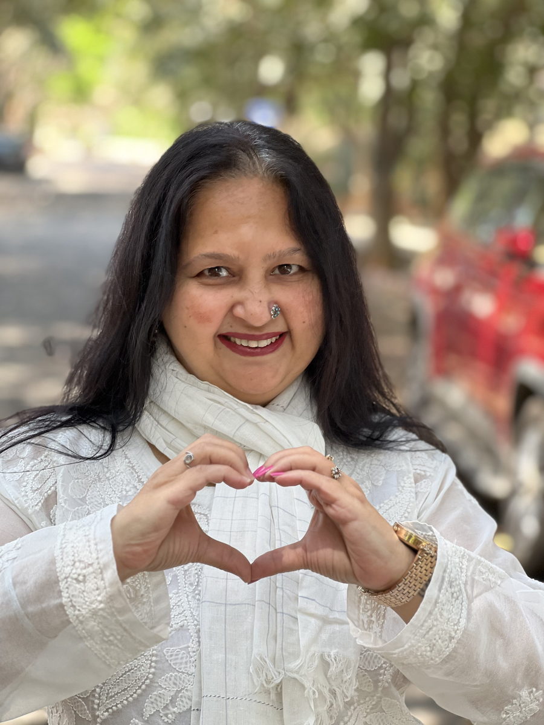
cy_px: 362
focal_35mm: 77
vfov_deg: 25.3
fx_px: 1613
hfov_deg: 19.1
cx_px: 272
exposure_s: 1/121
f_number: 2.8
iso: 160
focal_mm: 9
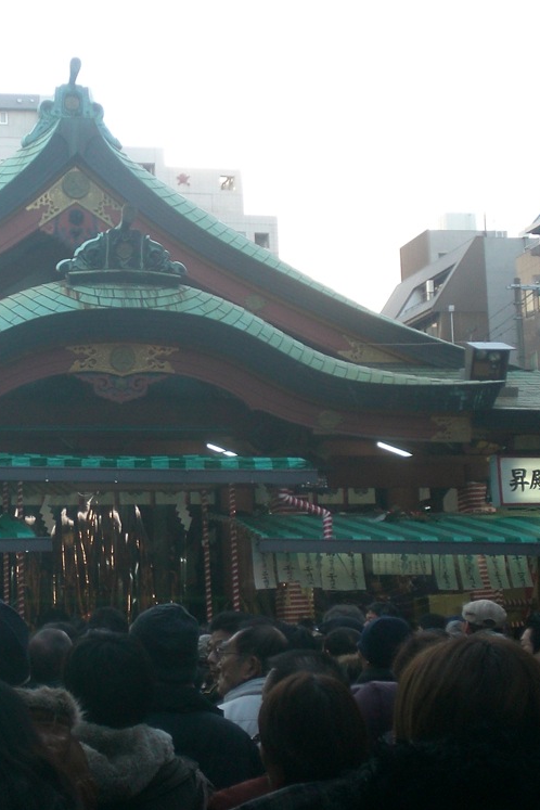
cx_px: 75
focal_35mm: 71
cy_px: 404
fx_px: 1597
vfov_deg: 28.5
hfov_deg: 18.9
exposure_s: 1/80
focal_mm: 8.44
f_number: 3.6
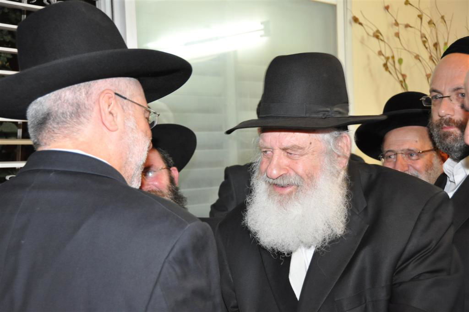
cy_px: 156
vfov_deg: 25.0
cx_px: 234
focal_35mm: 54
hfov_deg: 36.9
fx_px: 703
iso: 800
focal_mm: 36
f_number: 4.2
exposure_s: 1/60
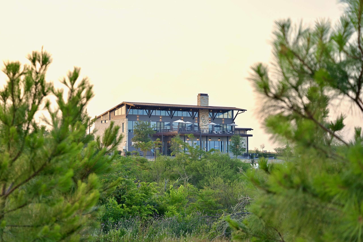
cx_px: 182
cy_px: 121
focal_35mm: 70
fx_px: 706
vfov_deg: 19.5
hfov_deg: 28.8
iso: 250
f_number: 4
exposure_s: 1/160
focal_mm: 70
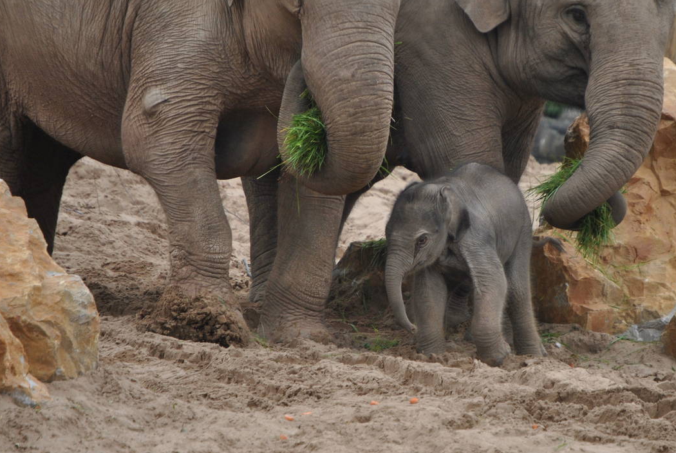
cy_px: 250
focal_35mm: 457
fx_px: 8592
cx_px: 435
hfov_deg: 4.5
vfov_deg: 3.0
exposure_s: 1/500
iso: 220
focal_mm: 200
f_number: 5.6
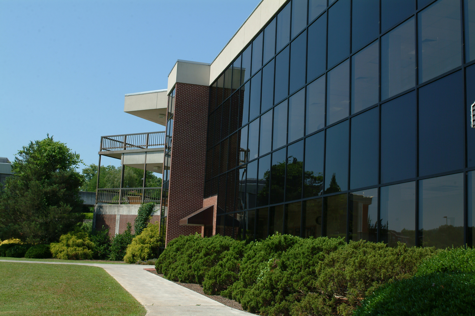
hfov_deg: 46.4
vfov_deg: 31.9
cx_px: 238
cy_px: 158
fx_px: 554
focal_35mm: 42
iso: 160
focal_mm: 28
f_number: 8
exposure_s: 1/350
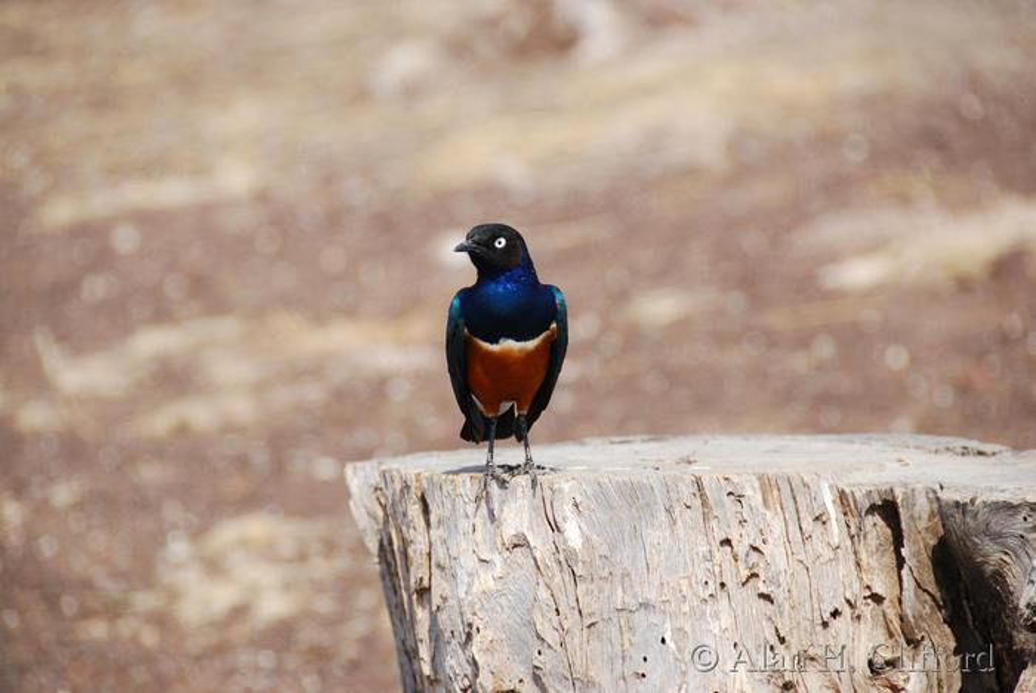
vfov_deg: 4.6
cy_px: 346
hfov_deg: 6.9
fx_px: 8640
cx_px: 518
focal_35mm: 300
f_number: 5.6
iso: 100
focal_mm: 200
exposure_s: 1/320
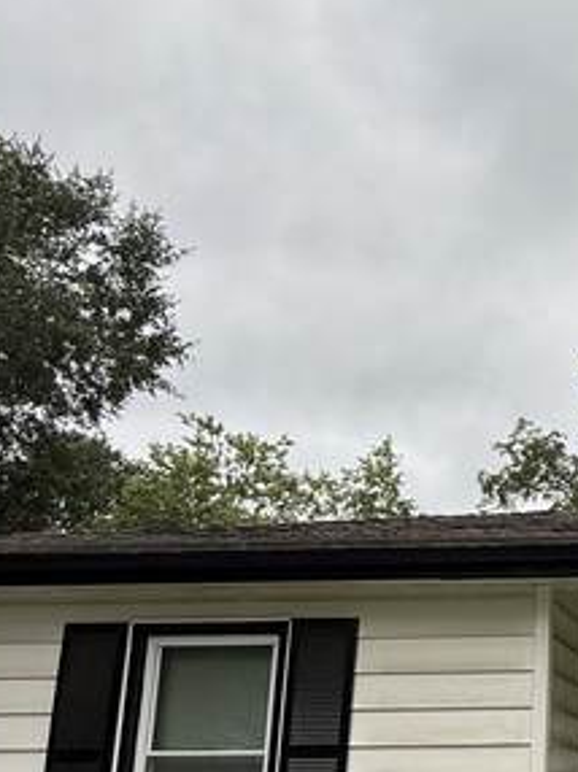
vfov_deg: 39.3
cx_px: 764
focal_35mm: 47
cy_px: 583
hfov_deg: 26.0
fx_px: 1048
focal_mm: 2.22
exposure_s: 1/242
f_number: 2.2
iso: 50
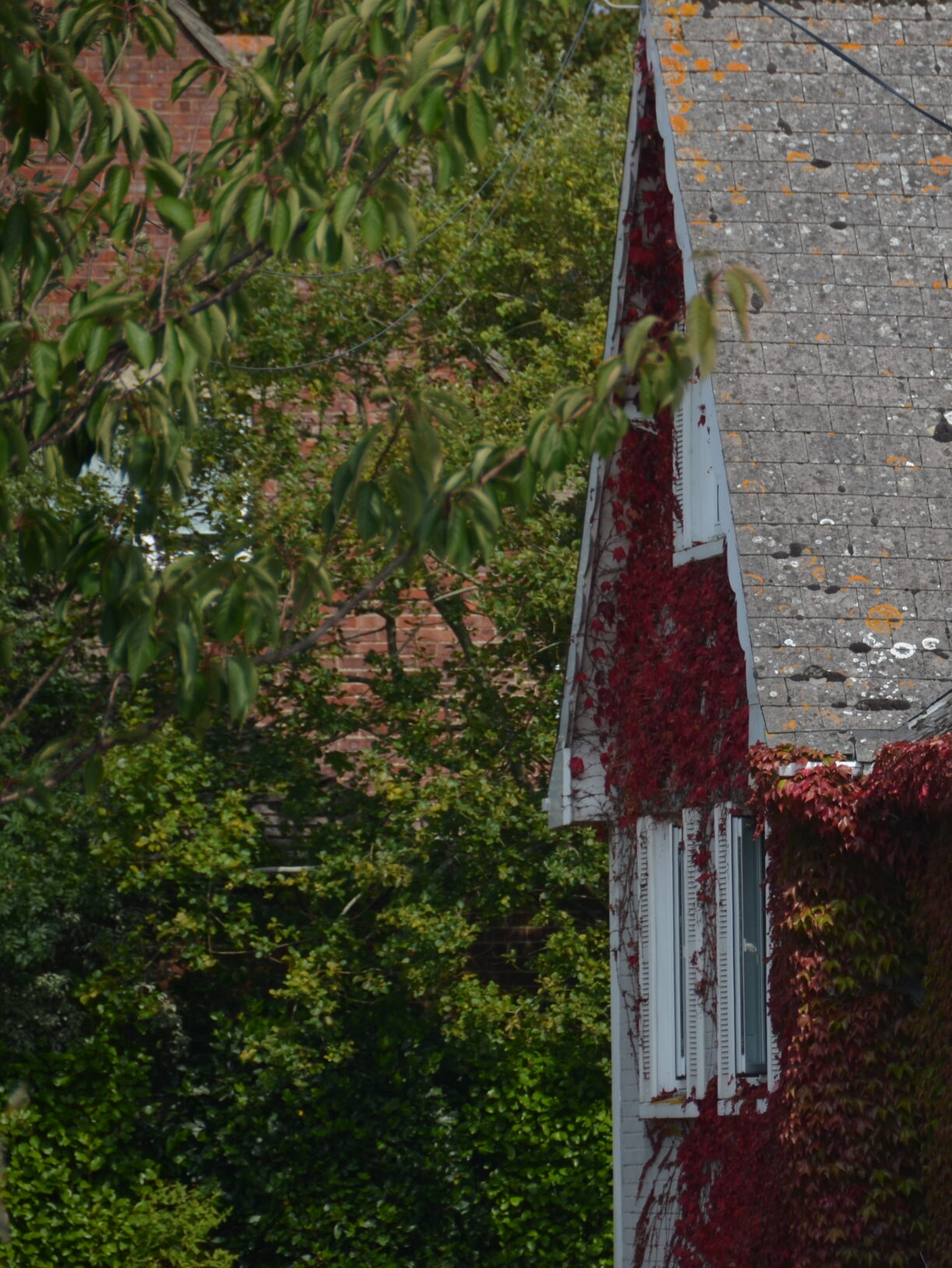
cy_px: 652
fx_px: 16641
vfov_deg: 4.4
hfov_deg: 3.3
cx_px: 987
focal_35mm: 454
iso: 100
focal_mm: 200
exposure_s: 1/640
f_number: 5.6
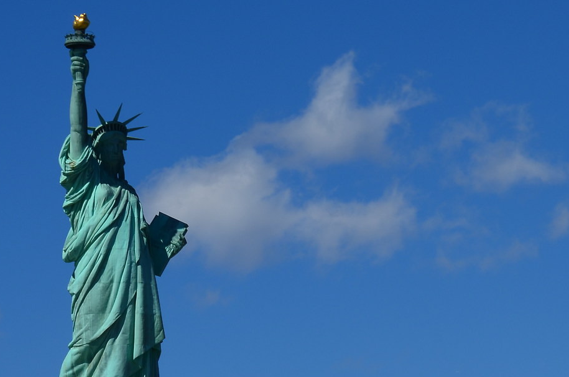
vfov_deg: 6.3
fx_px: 3412
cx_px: 578
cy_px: 430
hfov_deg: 9.5
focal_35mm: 216
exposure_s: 1/320
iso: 100
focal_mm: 55
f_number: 13
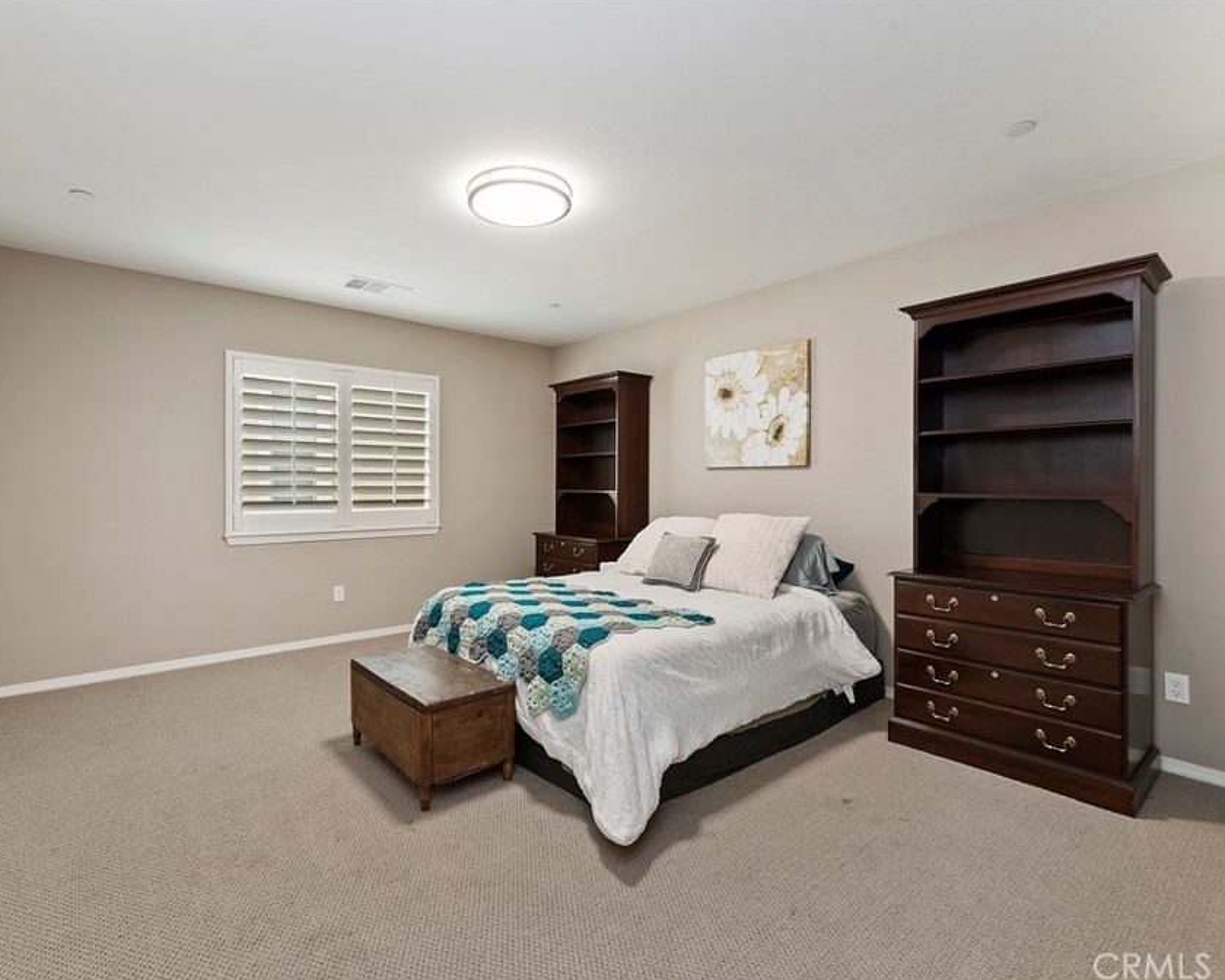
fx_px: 580
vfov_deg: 80.4
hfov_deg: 92.9
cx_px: 561
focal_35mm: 16
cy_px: 491
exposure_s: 1/2.5
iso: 500
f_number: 10
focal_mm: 14
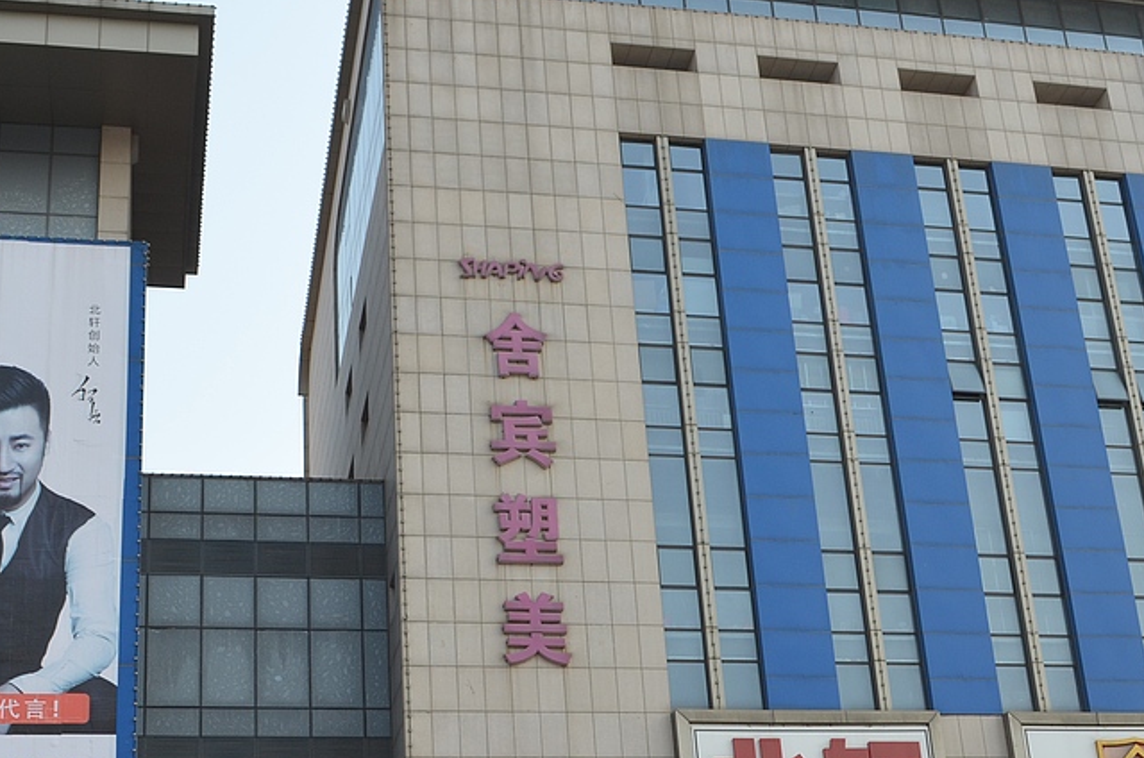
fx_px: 1903
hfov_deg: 33.5
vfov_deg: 22.3
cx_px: 549
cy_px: 595
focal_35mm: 60
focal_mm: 20
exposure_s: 1/250
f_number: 8
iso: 200
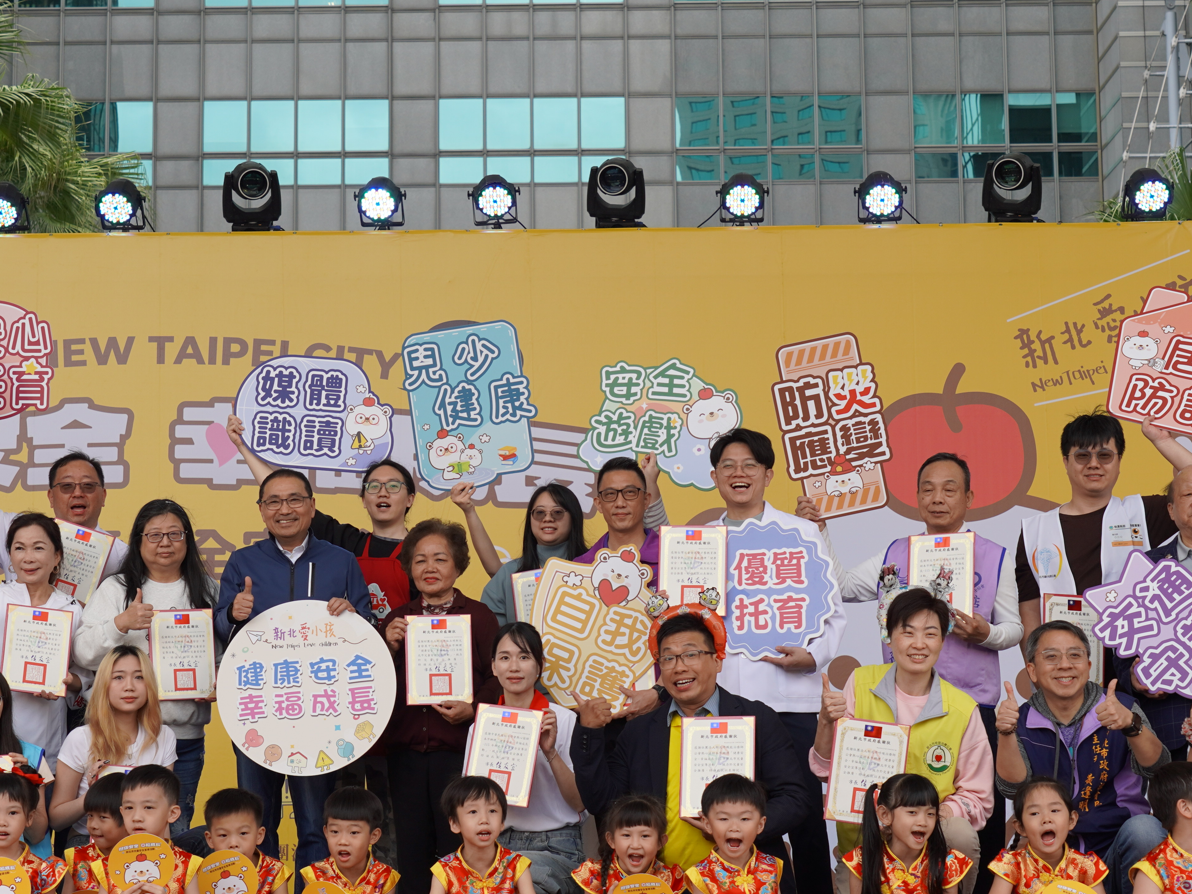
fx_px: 2514
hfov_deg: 26.6
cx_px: 503
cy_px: 440
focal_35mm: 73
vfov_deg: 20.2
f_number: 4
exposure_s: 1/200
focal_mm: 32
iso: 100
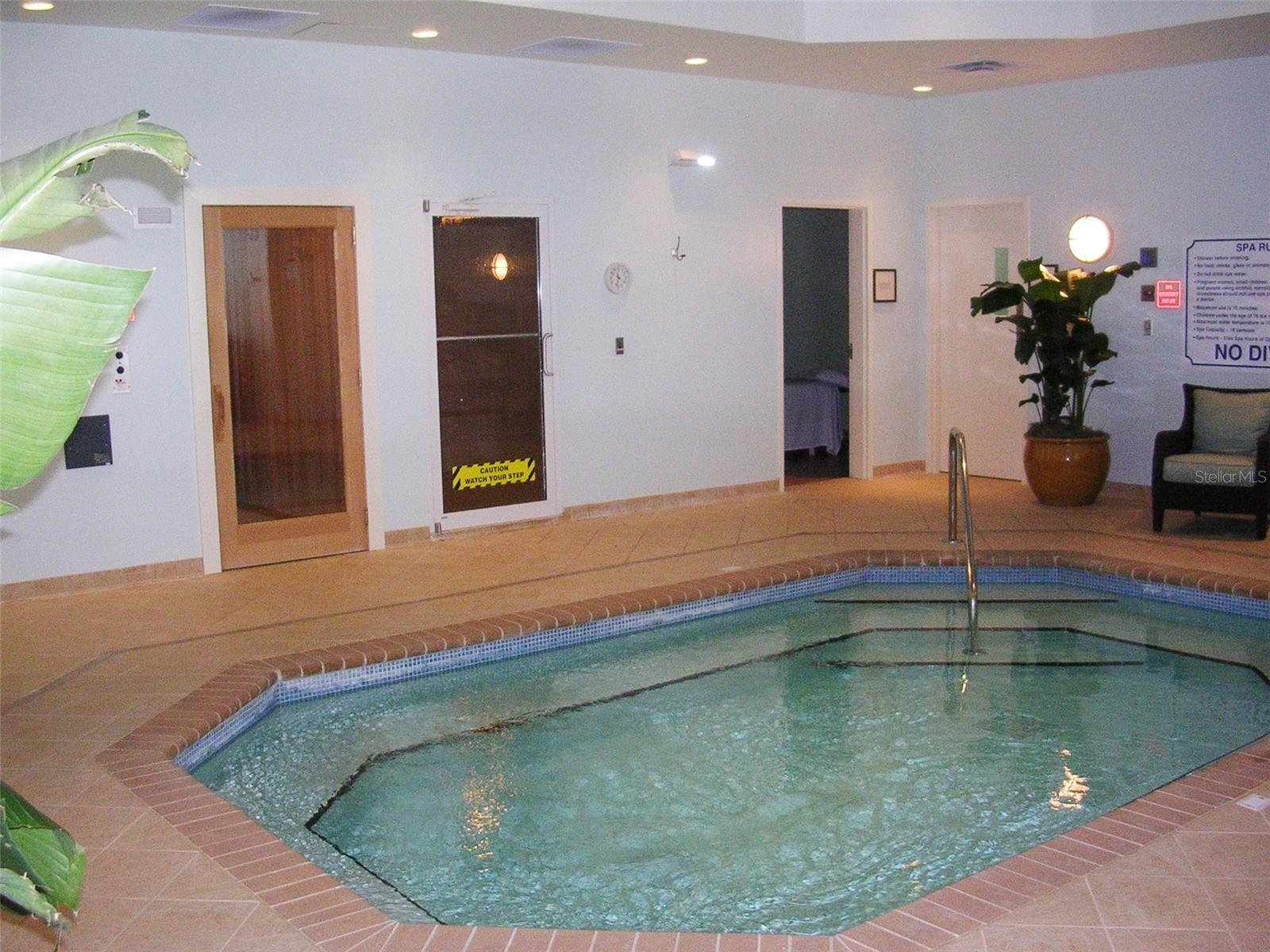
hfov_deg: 49.0
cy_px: 476
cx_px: 635
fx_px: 1394
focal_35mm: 38
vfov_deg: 37.7
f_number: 2.8
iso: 133
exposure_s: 1/60.1
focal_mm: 5.8
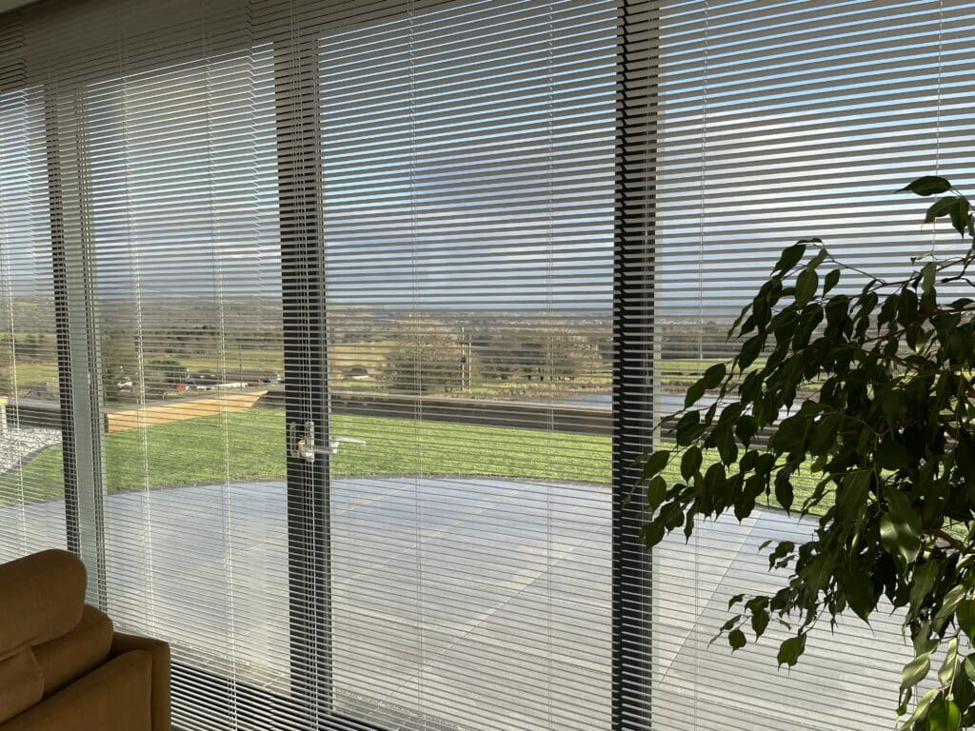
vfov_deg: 53.1
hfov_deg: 67.3
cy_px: 366
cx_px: 488
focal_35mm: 26
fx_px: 732
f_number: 1.6
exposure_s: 1/888
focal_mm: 4.2
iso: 32
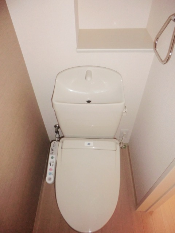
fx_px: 162
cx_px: 88
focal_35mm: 24
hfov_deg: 56.8
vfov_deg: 71.6
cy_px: 116
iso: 400
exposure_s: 1/15
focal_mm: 4.3
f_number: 3.2
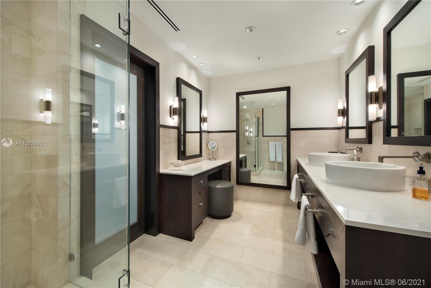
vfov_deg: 81.2
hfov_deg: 104.2
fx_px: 168
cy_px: 144
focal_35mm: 14
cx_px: 216
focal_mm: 14
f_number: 13
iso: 100
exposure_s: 1/10
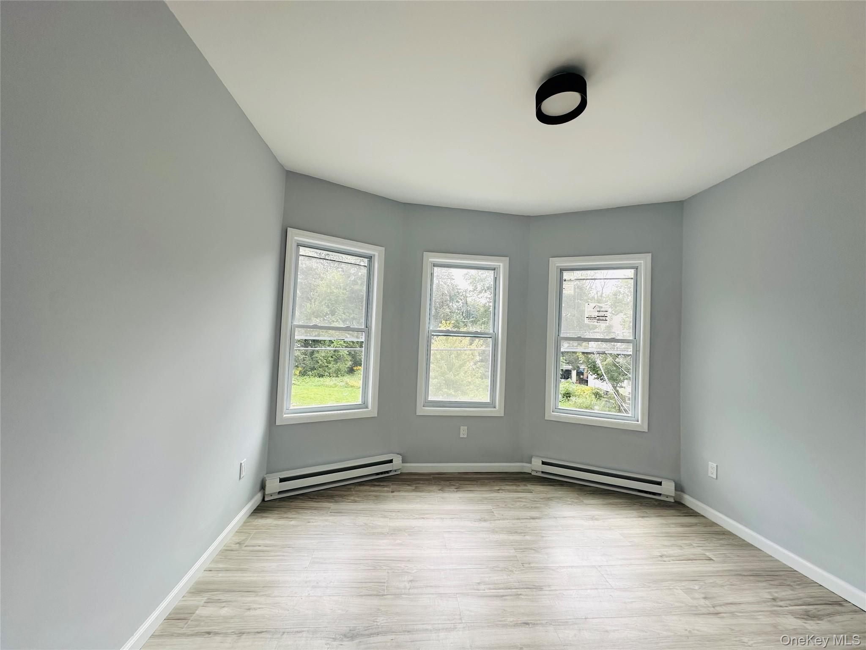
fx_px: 350
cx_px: 433
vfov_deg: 85.7
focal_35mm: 14
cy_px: 325
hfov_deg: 102.1
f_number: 2.2
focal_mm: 2.22
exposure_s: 1/199
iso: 40
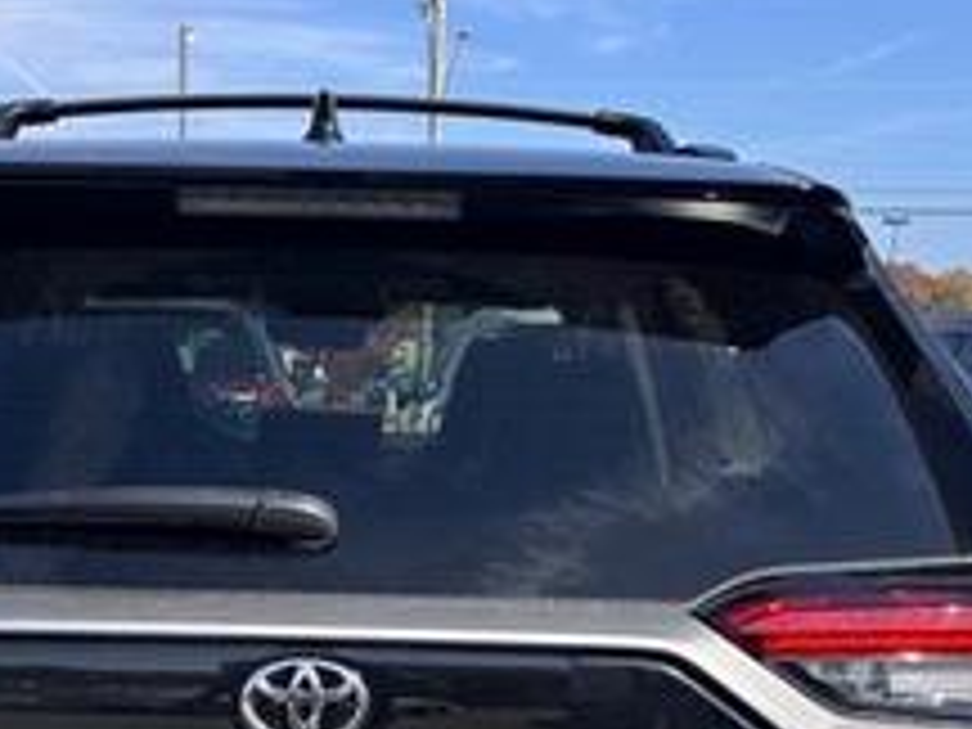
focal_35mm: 56
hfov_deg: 33.9
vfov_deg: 24.9
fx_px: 1572
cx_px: 284
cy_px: 729
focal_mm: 6.86
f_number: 1.78
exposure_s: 1/2525
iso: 80
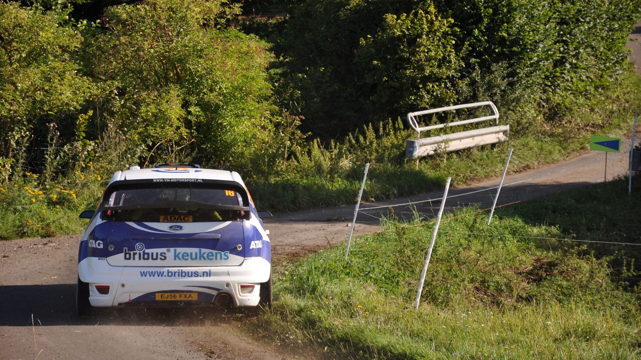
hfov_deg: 13.0
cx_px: 320
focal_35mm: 166
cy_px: 157
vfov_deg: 7.3
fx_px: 2813
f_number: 5.6
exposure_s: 1/500
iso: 200
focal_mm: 105
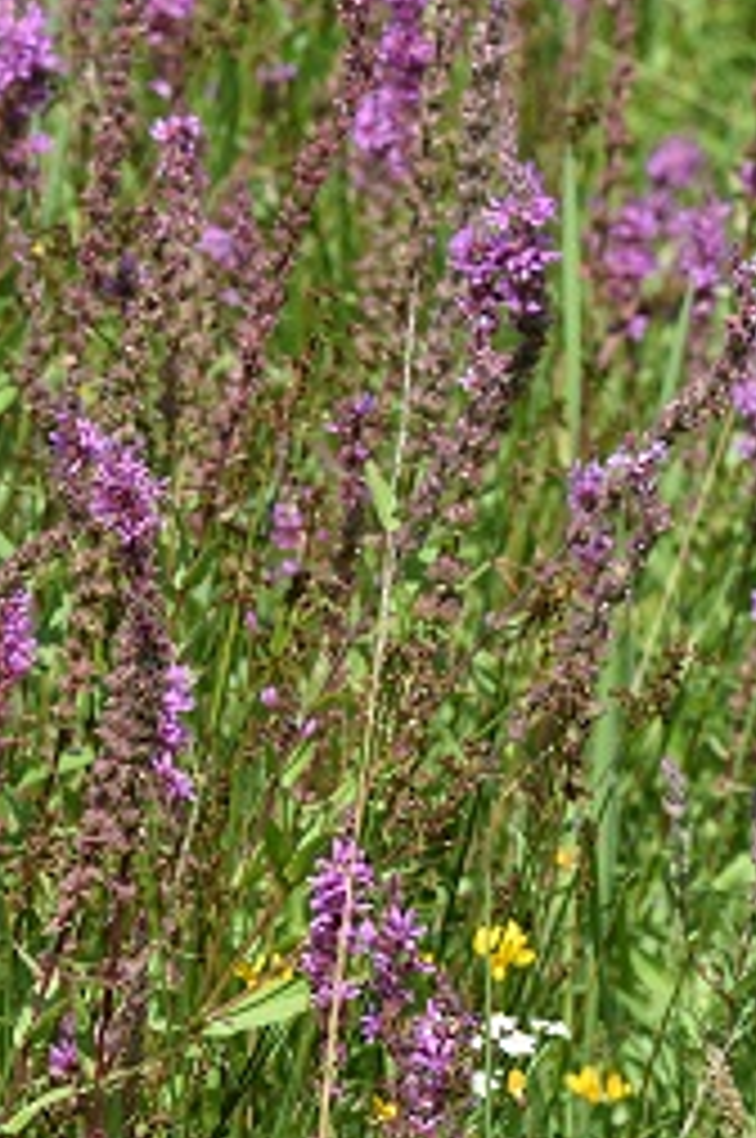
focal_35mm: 526
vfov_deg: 3.9
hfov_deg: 2.6
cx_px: 128
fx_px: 16613
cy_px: 565
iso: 500
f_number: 14
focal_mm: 200
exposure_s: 1/320
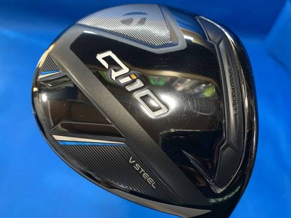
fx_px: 269
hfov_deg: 56.7
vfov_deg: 44.2
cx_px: 163
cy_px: 113
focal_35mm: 32
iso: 125
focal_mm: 4.25
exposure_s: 1/60
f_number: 1.8
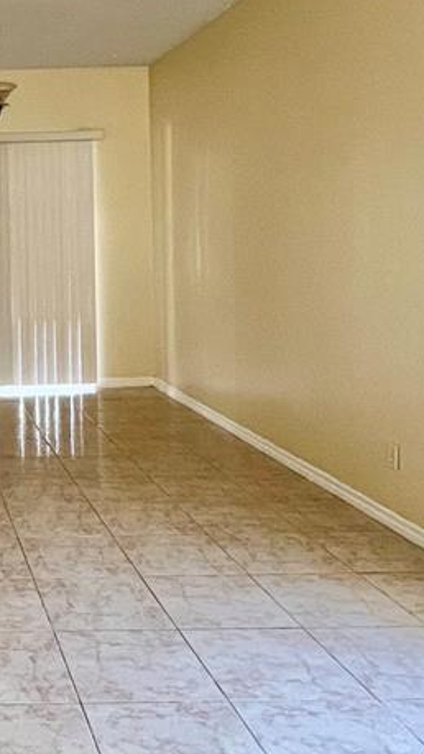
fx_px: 740
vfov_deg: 53.1
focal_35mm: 37
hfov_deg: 27.5
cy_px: 260
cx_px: -104
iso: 250
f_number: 1.8
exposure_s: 1/60
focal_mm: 1.57
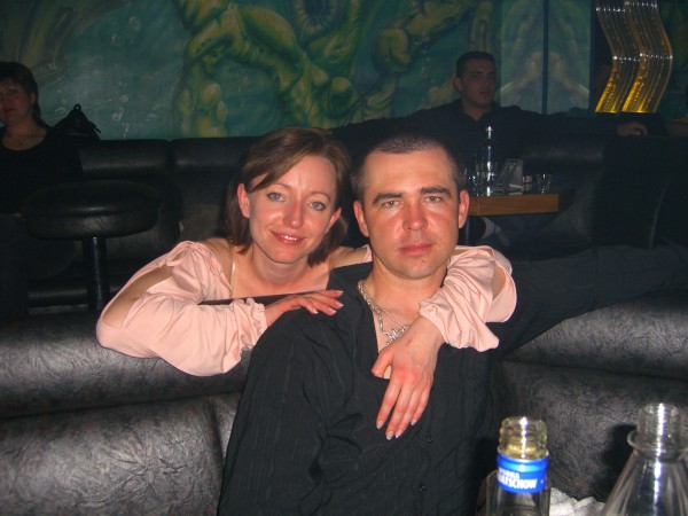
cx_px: 344
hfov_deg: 49.0
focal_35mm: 38
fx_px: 755
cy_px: 258
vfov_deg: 37.7
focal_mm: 7.9
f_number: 2.8
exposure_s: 1/60
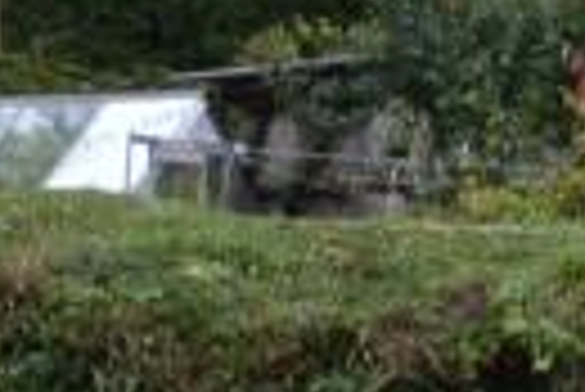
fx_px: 1920
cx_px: -378
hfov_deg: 15.5
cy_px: 399
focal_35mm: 118
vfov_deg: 11.5
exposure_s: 1/125
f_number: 5.6
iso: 125
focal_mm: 10
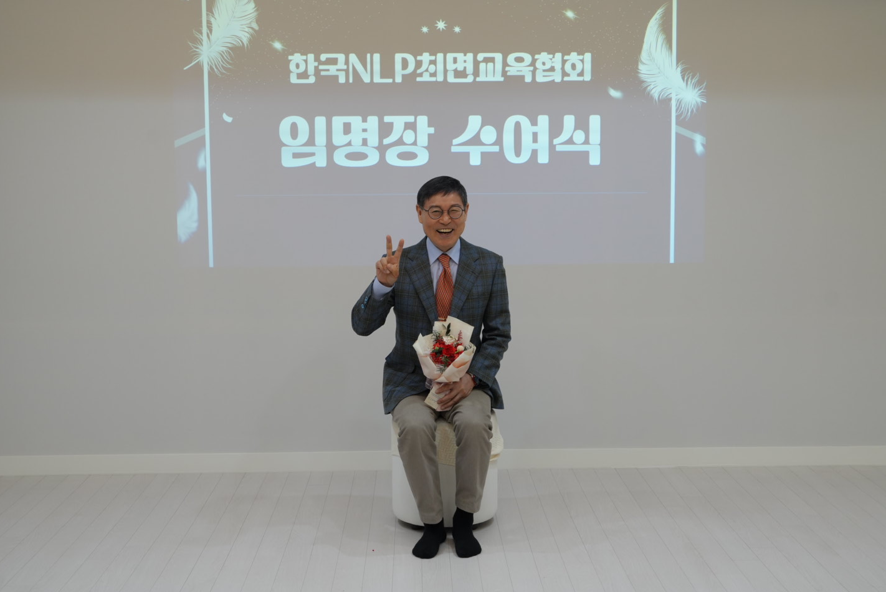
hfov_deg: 39.6
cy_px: 277
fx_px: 1231
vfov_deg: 27.0
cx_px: 458
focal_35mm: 50
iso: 800
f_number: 5.6
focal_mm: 44
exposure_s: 1/160
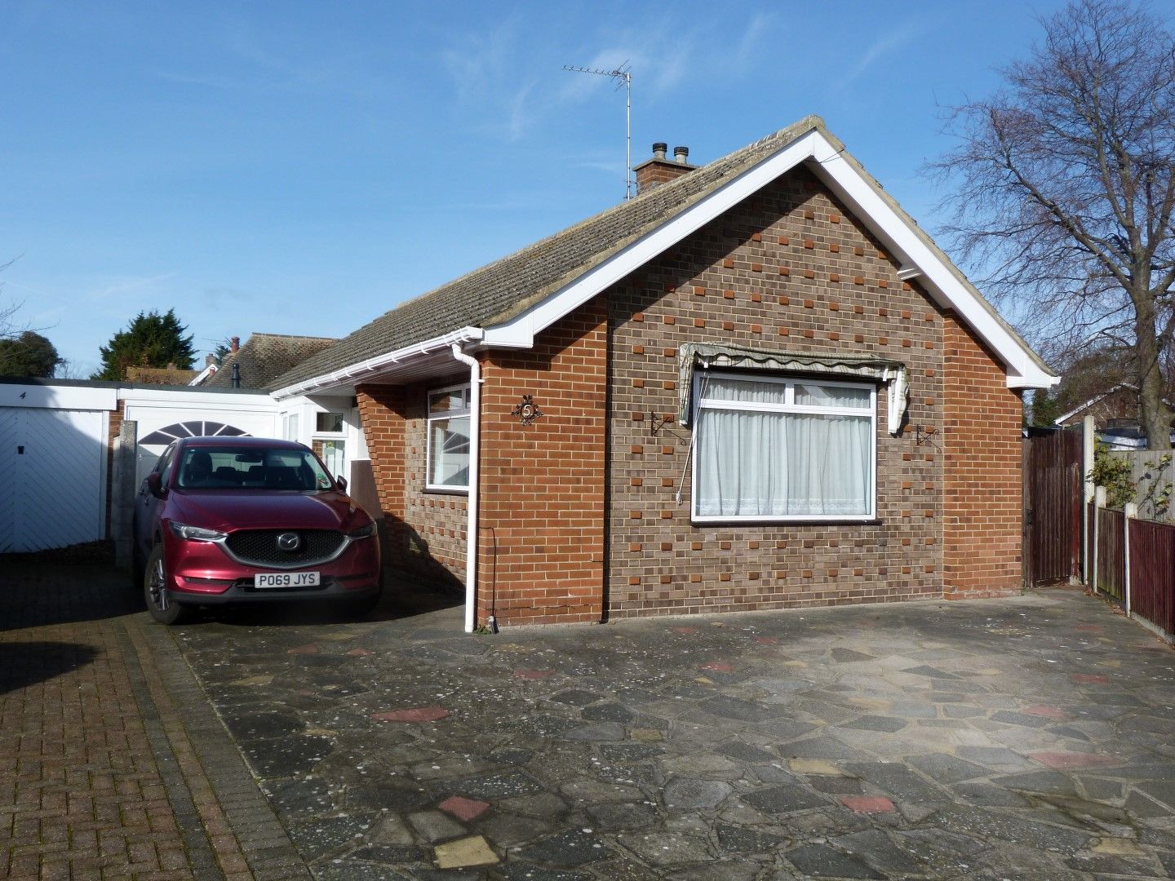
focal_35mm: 30
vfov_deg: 46.8
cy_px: 440
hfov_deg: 60.0
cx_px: 588
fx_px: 1018
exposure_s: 1/400
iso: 80
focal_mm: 5.4
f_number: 5.6
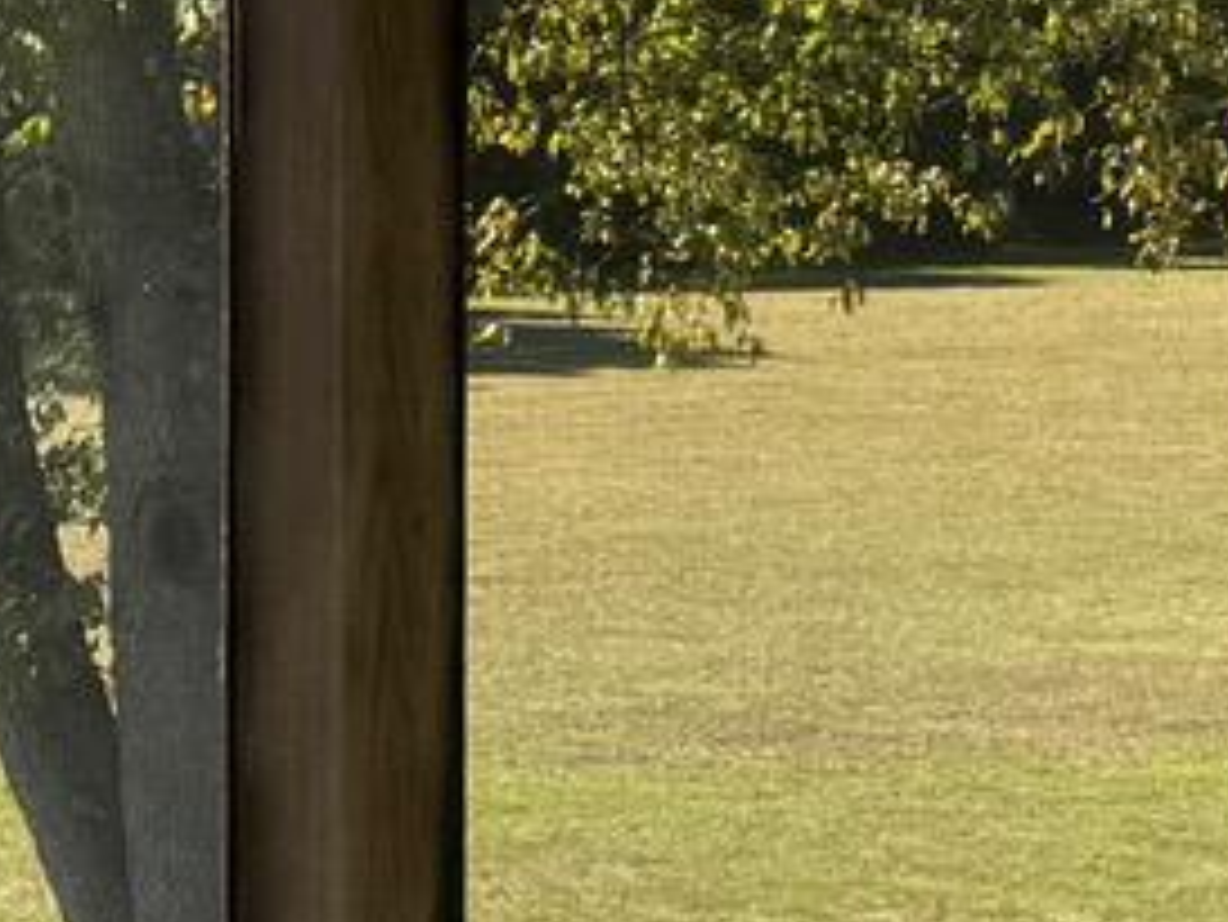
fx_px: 6388
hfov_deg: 10.7
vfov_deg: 8.2
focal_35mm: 180
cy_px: 805
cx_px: -432
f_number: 1.78
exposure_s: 1/1721
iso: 80
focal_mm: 6.76
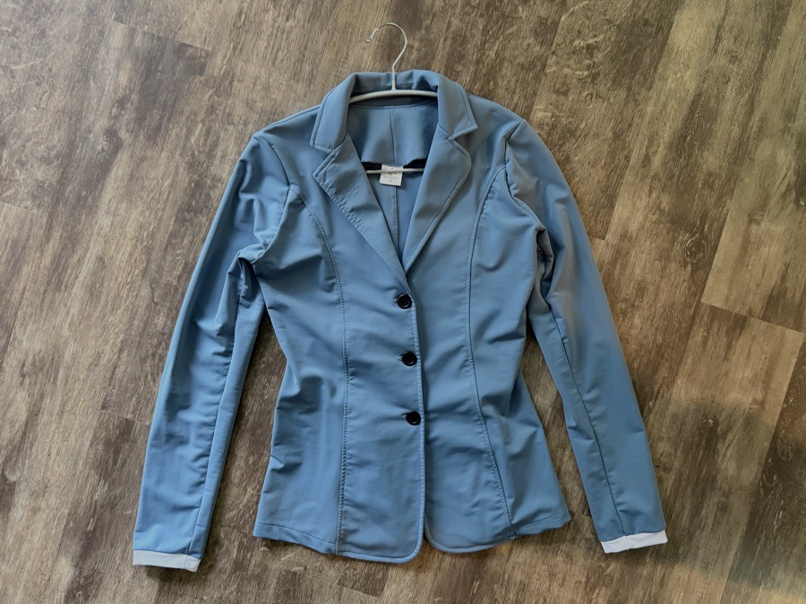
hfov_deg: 71.6
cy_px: 302
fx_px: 559
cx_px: 403
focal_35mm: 24
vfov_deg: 56.8
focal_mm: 6.76
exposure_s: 1/40
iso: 640
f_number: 1.78
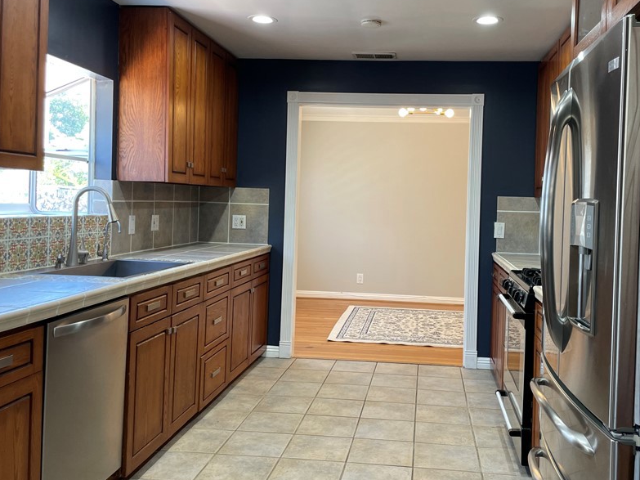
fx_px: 629
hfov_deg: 53.8
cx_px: 363
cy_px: 223
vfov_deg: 41.8
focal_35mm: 34
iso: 64
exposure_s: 1/60
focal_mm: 4.2
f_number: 1.6
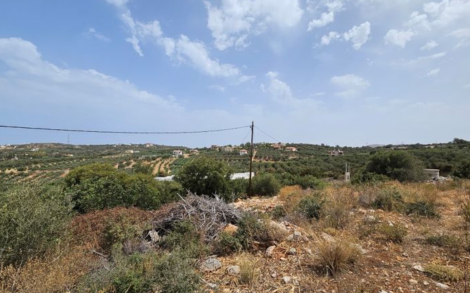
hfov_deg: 105.3
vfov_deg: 78.5
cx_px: 235
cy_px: 152
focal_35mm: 14
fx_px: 179
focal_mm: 2.2
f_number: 2.2
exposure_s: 1/3778
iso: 50
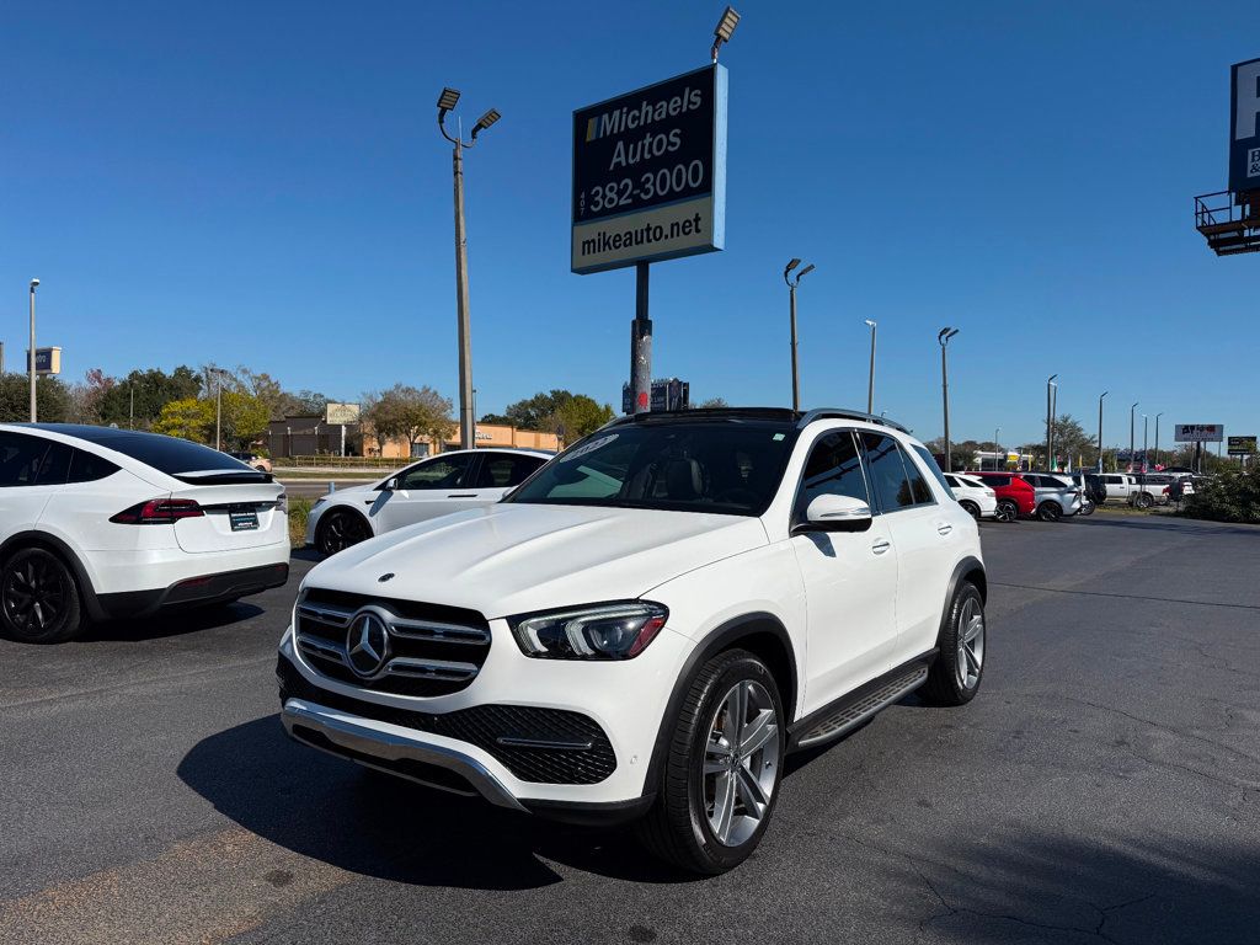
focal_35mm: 24
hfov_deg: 71.6
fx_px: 874
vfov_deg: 56.8
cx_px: 630
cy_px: 472
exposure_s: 1/11905
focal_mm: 6.76
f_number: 1.78
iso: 80
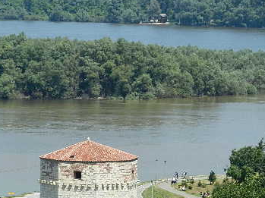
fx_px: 2317
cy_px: 161
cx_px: 88
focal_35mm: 303
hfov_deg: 6.5
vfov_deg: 4.9
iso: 160
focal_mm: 29.7
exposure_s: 1/800
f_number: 5.3
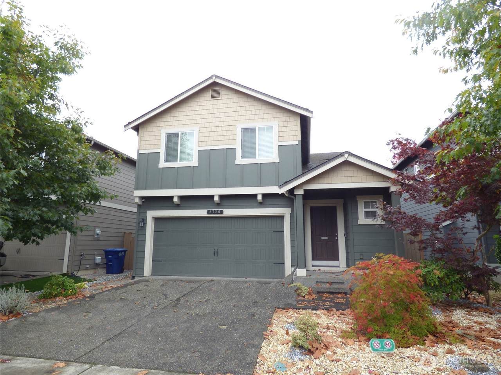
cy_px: 188
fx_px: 289
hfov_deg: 81.7
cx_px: 250
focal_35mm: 20
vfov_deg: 66.0
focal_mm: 3.58
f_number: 2.8
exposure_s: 1/200
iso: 100
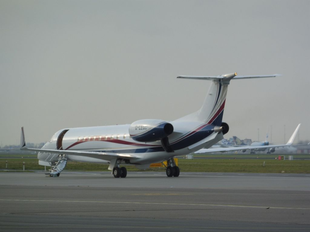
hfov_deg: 4.1
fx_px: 4297
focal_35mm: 480
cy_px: 116
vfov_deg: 3.1
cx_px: 155
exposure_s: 1/160
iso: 100
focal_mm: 86
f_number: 6.4
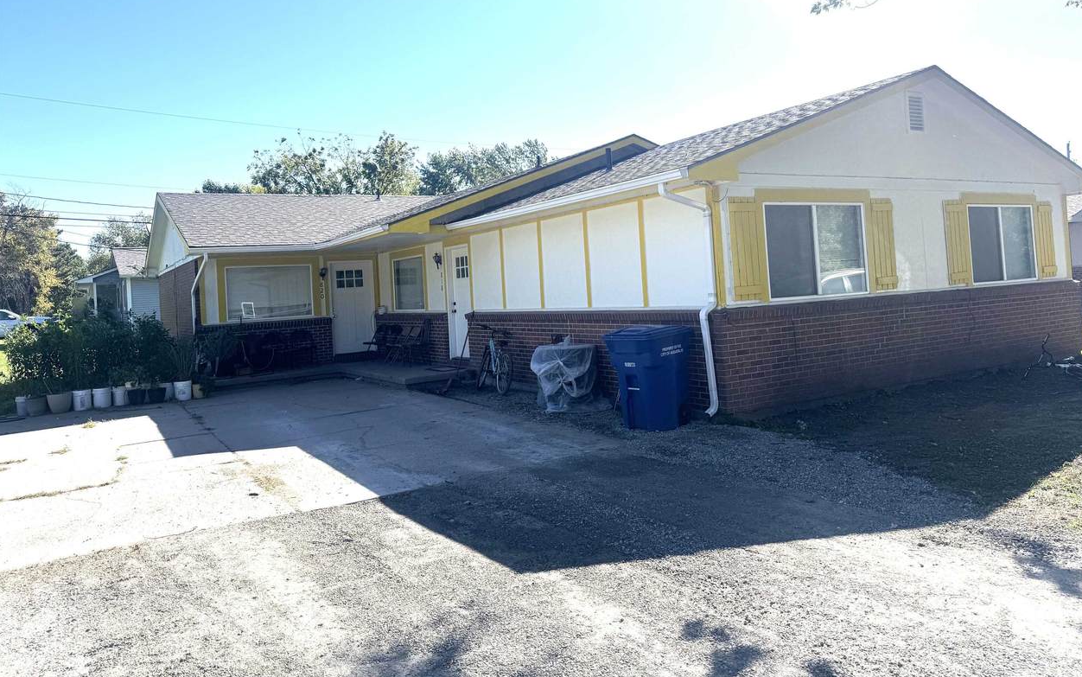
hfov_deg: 70.4
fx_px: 767
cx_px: 551
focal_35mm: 26
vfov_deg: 47.3
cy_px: 265
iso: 80
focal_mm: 6.76
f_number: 1.78
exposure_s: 1/5348
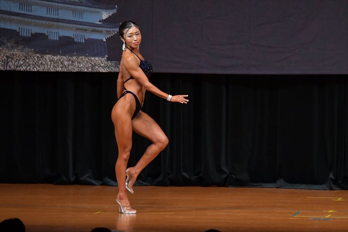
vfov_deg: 4.8
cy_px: 116
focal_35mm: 285
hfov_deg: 7.2
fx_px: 2754
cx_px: 174
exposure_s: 1/400
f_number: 5.6
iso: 4000
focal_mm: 190
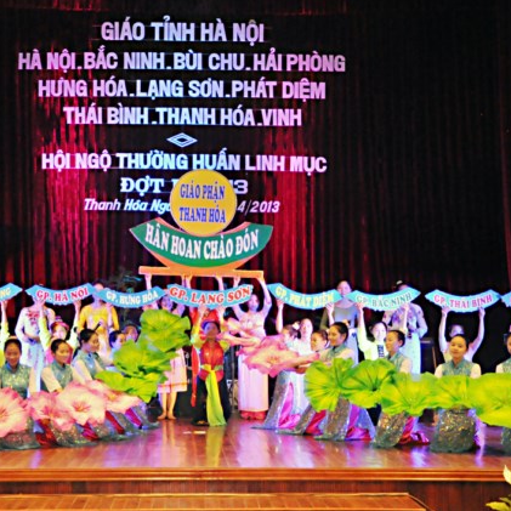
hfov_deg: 27.7
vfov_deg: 27.7
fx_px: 1035
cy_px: 257
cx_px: 228
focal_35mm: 62
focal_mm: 32
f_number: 4.2
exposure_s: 1/200
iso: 3200
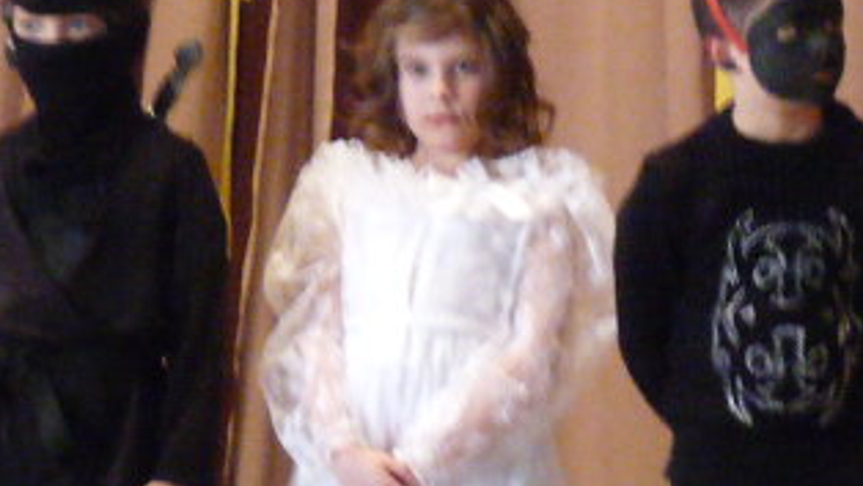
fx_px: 10967
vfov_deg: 2.5
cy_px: 401
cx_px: 679
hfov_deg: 4.5
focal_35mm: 479
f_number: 3.6
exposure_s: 1/10
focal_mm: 21.6
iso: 800
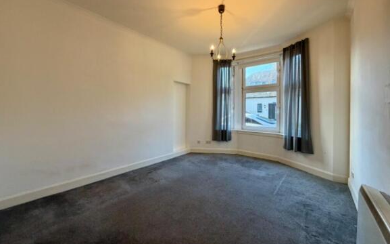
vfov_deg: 74.5
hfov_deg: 101.5
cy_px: 109
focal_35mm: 15
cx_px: 195
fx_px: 159
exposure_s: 1/121
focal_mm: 2.22
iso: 250
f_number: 2.2
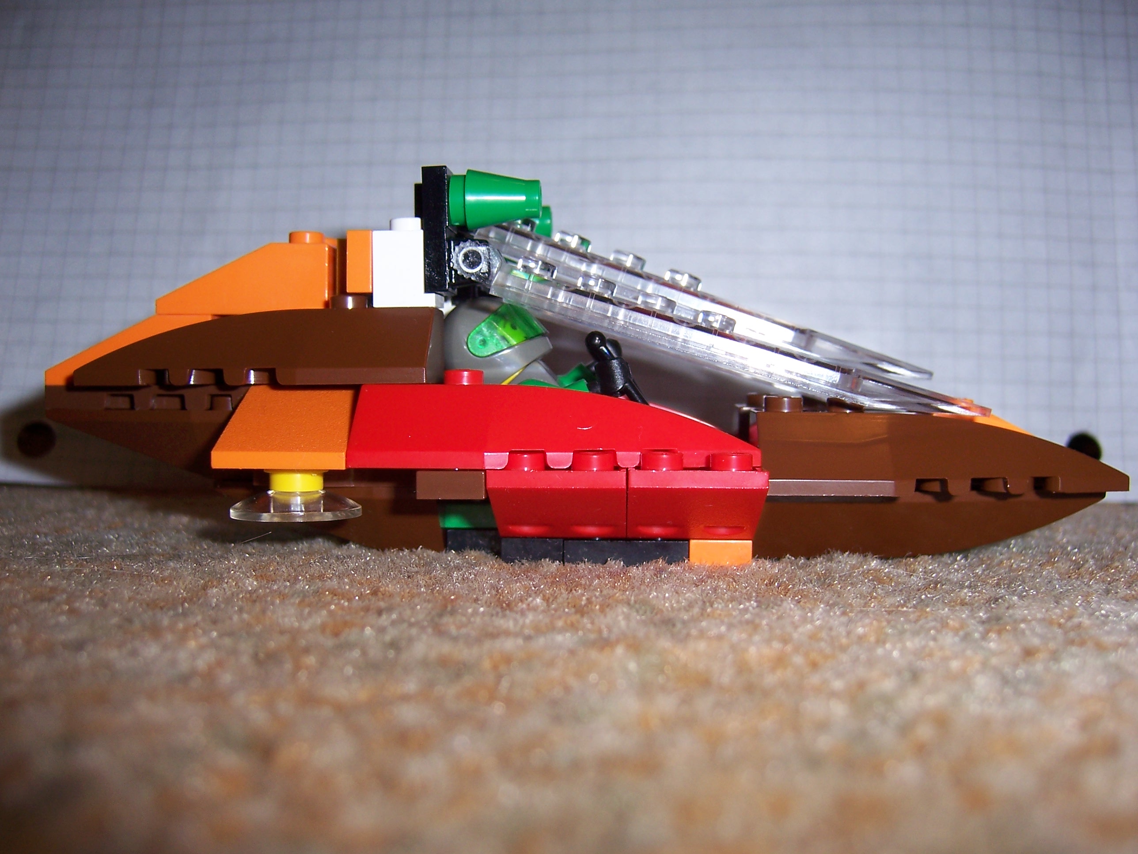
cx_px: 569
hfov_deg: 51.4
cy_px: 427
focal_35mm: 36
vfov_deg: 39.7
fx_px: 1183
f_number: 2.8
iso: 80
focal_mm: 6.2
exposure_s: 1/60
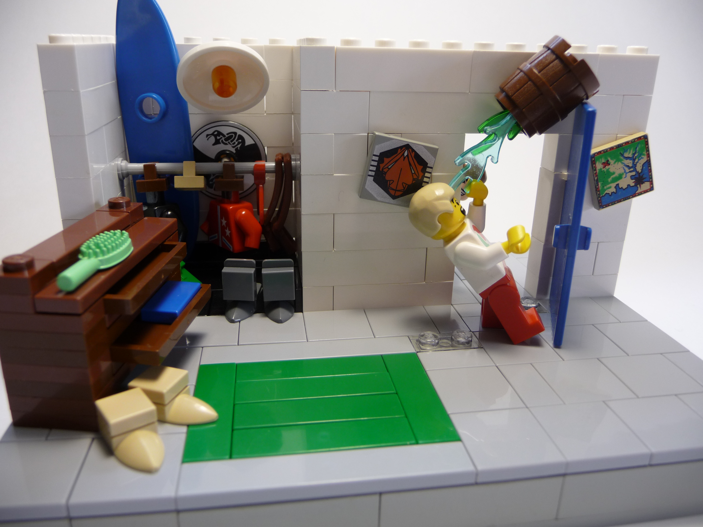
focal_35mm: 28
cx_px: 352
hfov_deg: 63.4
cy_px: 264
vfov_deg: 49.7
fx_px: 569
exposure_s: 1/40
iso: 100
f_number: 3.3
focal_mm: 4.7
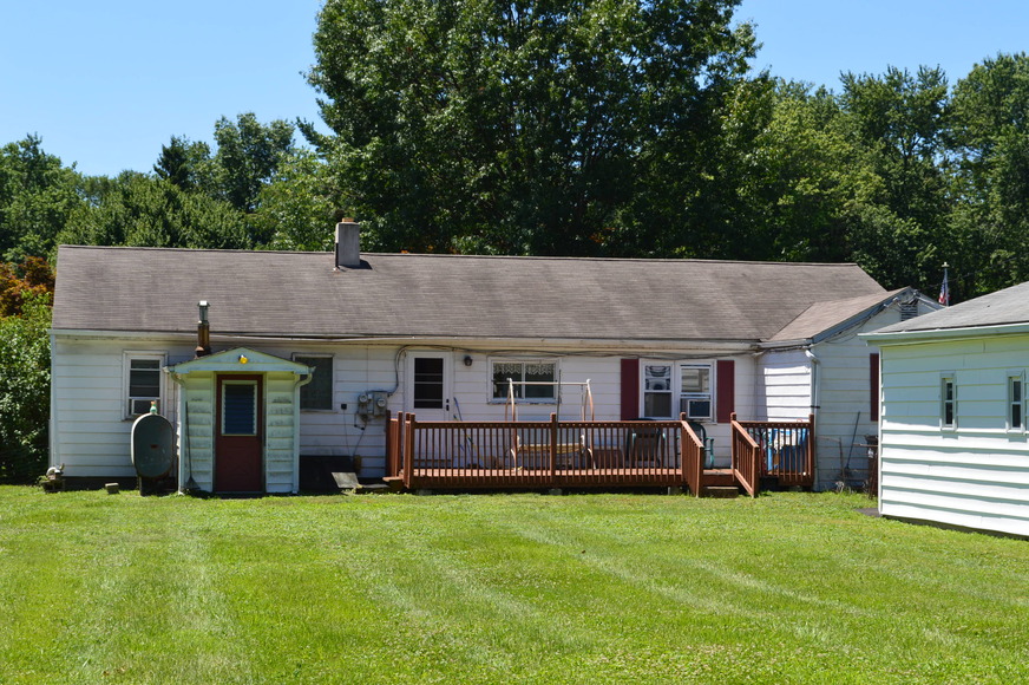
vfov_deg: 20.1
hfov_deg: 29.9
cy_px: 342
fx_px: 1928
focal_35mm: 68
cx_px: 514
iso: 400
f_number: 10
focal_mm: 45
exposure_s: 1/320
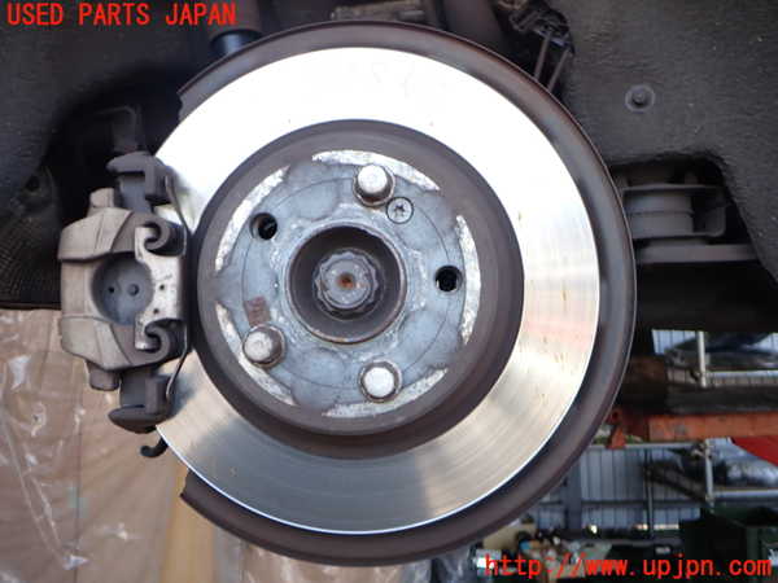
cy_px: 292
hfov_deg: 60.0
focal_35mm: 30
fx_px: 674
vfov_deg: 46.8
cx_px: 389
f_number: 2.3
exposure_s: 1/80
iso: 100
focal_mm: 5.4
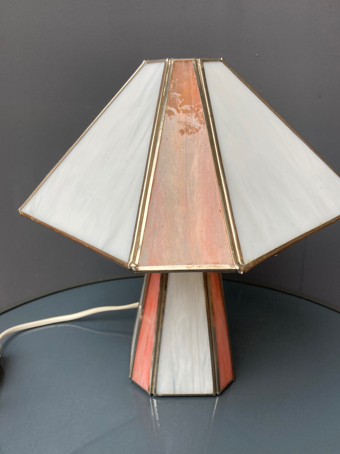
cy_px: 227
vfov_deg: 63.4
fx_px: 367
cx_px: 170
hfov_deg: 49.7
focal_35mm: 28
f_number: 1.8
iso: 40
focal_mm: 3.99
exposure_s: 1/120
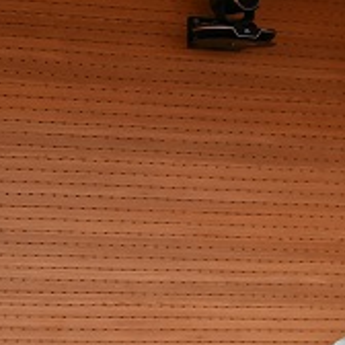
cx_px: 452
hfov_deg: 9.3
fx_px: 2086
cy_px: 240
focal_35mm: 185
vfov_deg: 9.4
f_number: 4
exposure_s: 1/100
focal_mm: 61
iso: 2500
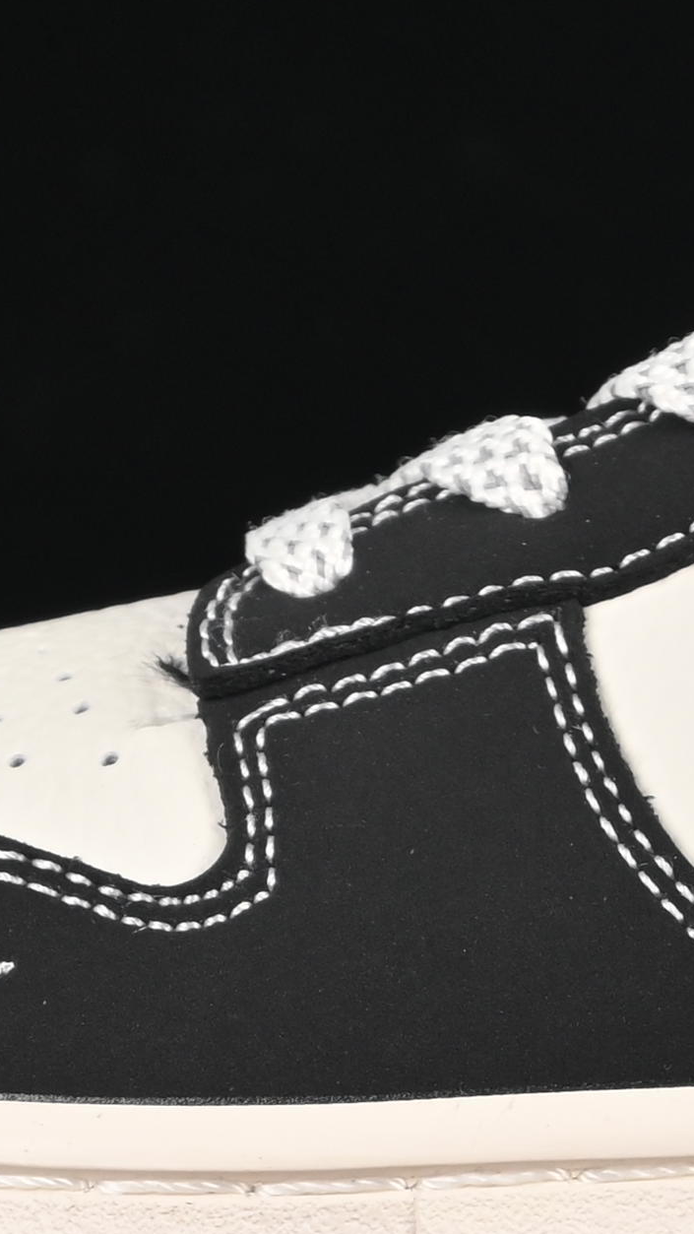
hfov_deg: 3.5
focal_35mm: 349
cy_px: 301
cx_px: 1106
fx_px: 11415
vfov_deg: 6.2
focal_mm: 50
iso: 160
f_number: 7.1
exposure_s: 1/60
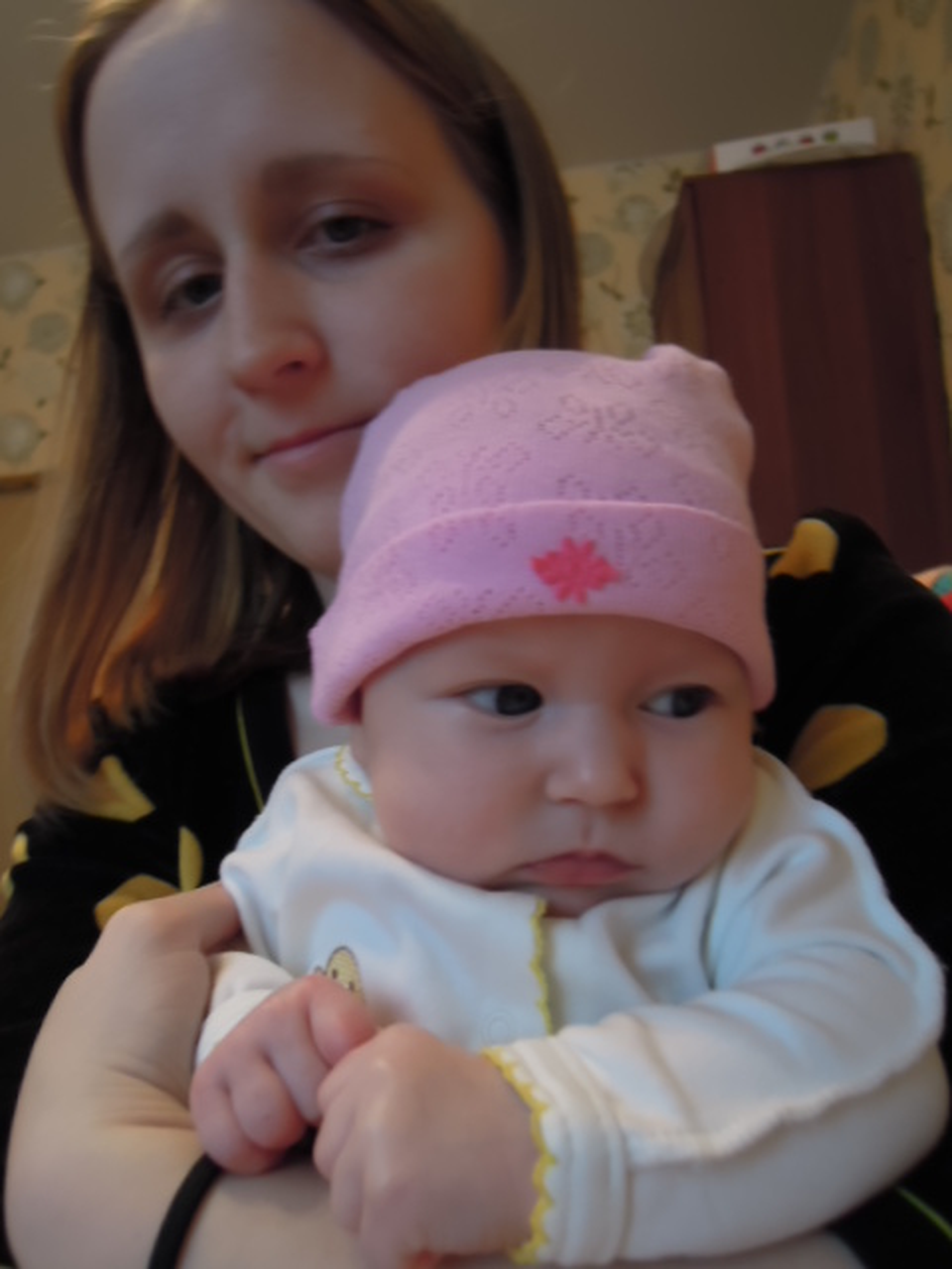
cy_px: 634
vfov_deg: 71.6
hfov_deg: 56.8
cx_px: 476
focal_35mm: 24
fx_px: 880
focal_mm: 4.3
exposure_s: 1/20
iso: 1400
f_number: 1.8
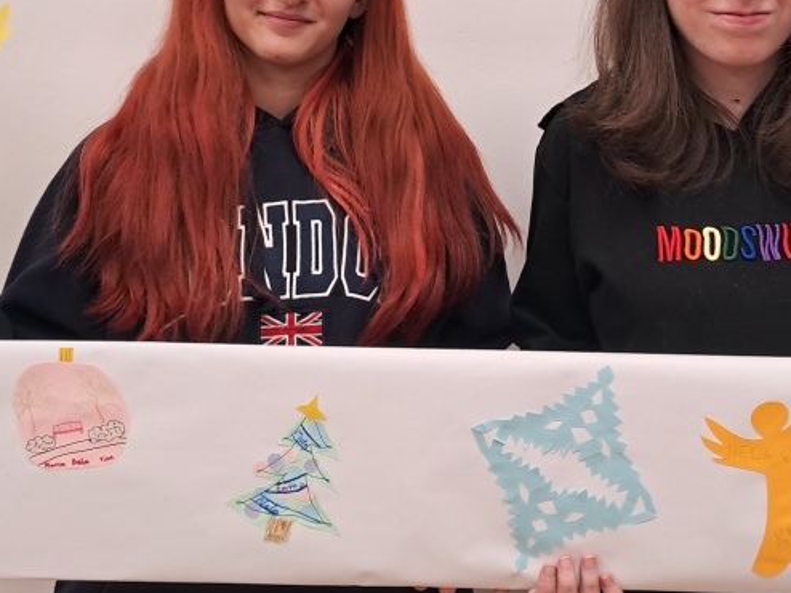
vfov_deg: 25.2
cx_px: 509
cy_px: 40
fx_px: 1279
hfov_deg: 34.1
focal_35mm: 56
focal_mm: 4
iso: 125
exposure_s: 1/50
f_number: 1.8
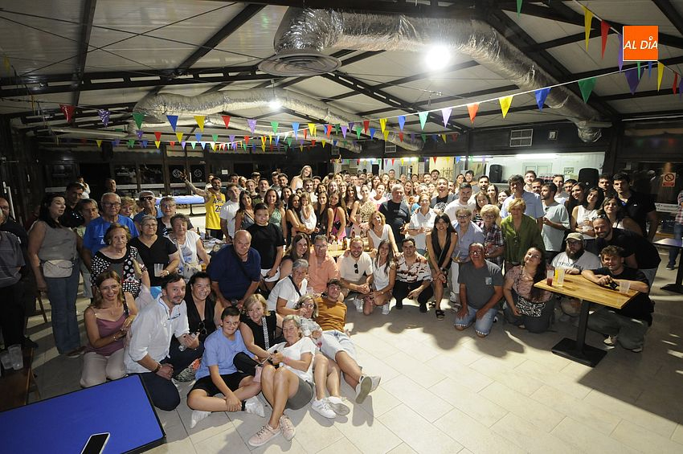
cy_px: 227
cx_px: 342
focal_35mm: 18
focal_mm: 12
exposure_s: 1/30
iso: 1250
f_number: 5.6
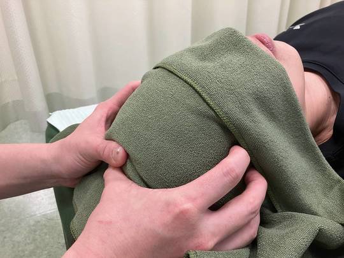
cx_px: 172
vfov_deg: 49.7
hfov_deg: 63.4
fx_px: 278
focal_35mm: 28
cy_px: 129
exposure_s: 1/60
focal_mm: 3.99
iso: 80
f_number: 1.8
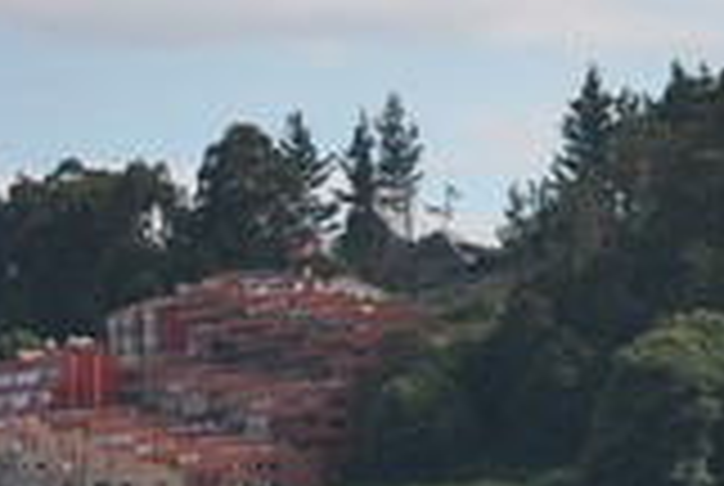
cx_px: 1749
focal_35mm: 462
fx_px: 9308
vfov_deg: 3.0
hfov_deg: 4.4
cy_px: 266
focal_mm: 62
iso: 100
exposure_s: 1/640
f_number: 6.3
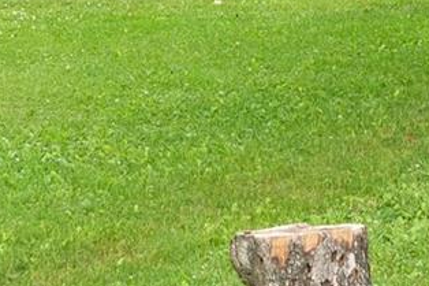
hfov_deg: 10.3
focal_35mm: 196
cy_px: -304
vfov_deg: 6.8
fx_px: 2334
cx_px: 499
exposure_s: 1/250
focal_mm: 30
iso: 320
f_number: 7.1
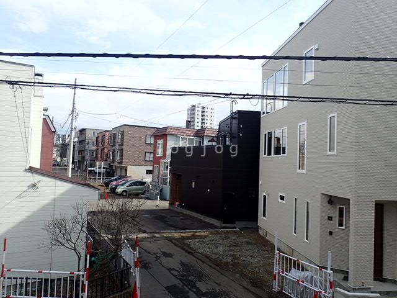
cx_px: 198
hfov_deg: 69.4
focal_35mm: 25
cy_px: 149
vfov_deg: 54.9
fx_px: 287
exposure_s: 1/160
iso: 100
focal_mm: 4.5
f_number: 8
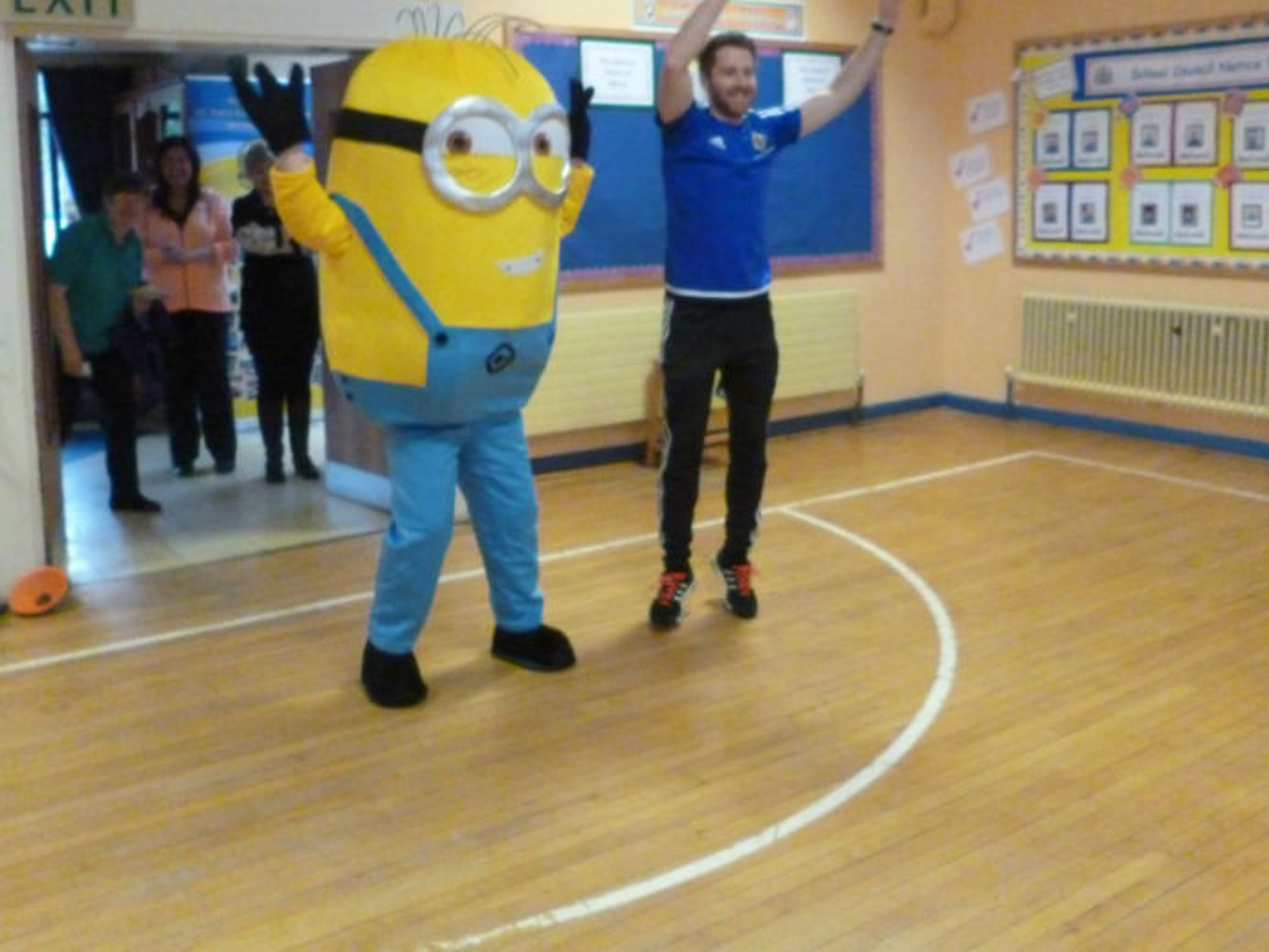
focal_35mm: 34
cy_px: 305
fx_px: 1246
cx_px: 634
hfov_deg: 54.0
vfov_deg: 41.2
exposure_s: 1/100
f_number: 2.5
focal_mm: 4.3
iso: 800
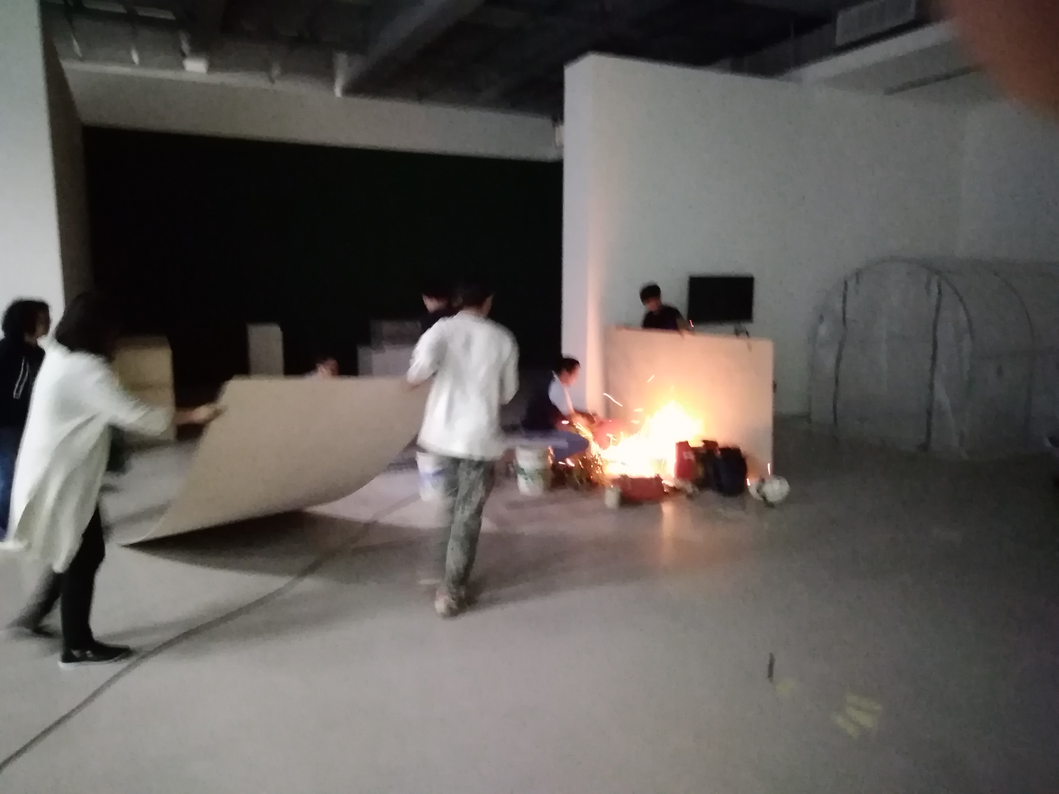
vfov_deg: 53.1
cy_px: 397
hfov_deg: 67.3
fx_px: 795
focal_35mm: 26
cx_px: 530
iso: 2783
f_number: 2.2
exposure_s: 1/12
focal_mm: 3.46
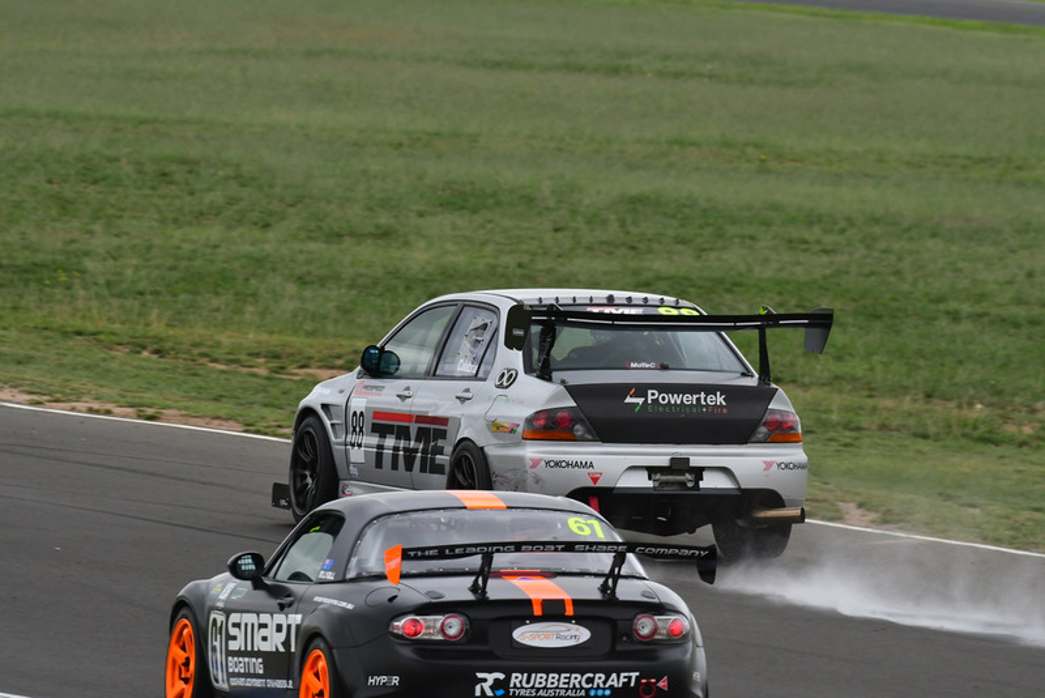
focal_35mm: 615
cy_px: 349
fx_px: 17858
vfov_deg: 2.2
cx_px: 522
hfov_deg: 3.4
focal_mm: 410
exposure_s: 1/640
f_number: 11
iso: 800
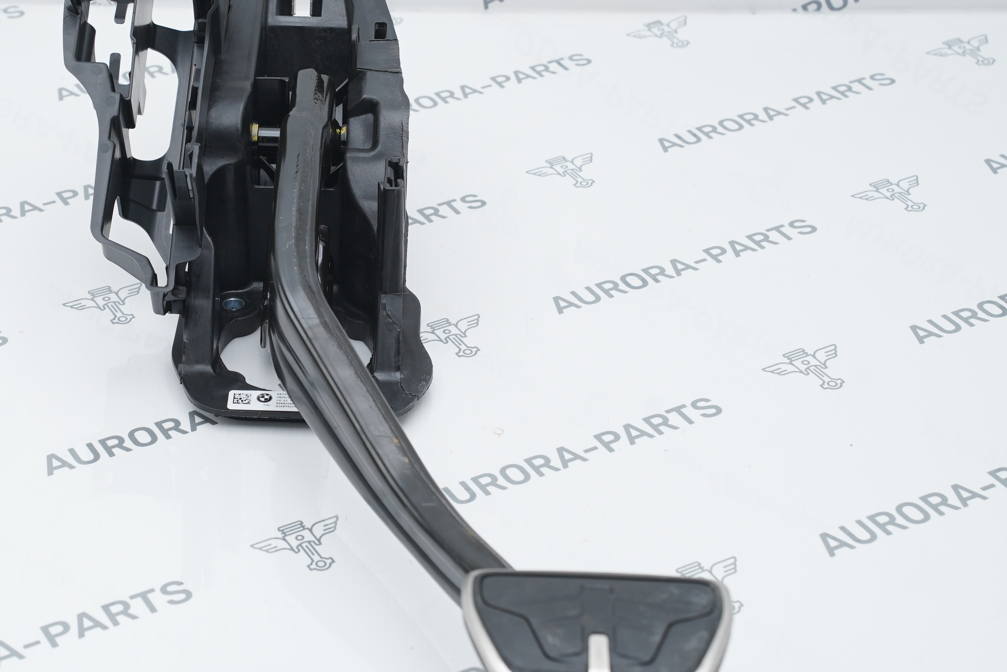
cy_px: 300
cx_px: 354
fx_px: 2266
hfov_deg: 25.0
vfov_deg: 16.9
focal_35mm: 81
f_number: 6.3
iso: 500
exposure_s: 1/160
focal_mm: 53
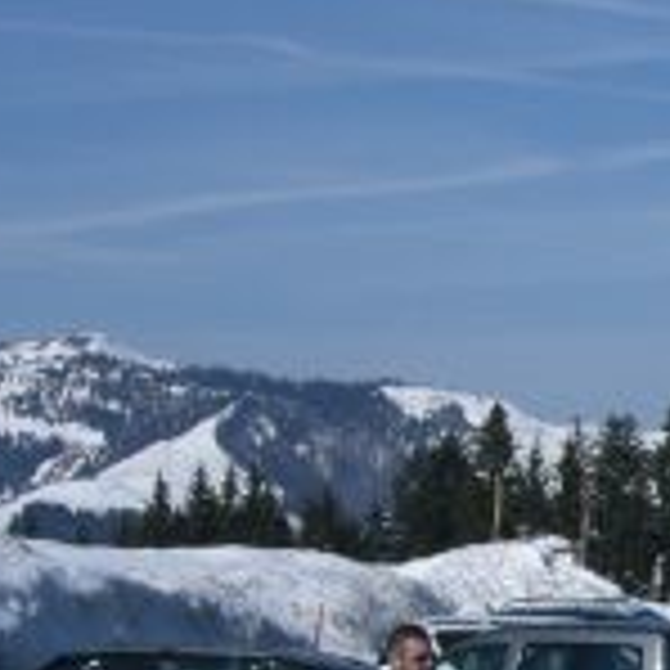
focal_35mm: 135
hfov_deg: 11.9
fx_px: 2956
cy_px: 612
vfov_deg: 12.8
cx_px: 1205
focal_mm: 7.9
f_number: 8
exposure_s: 1/500
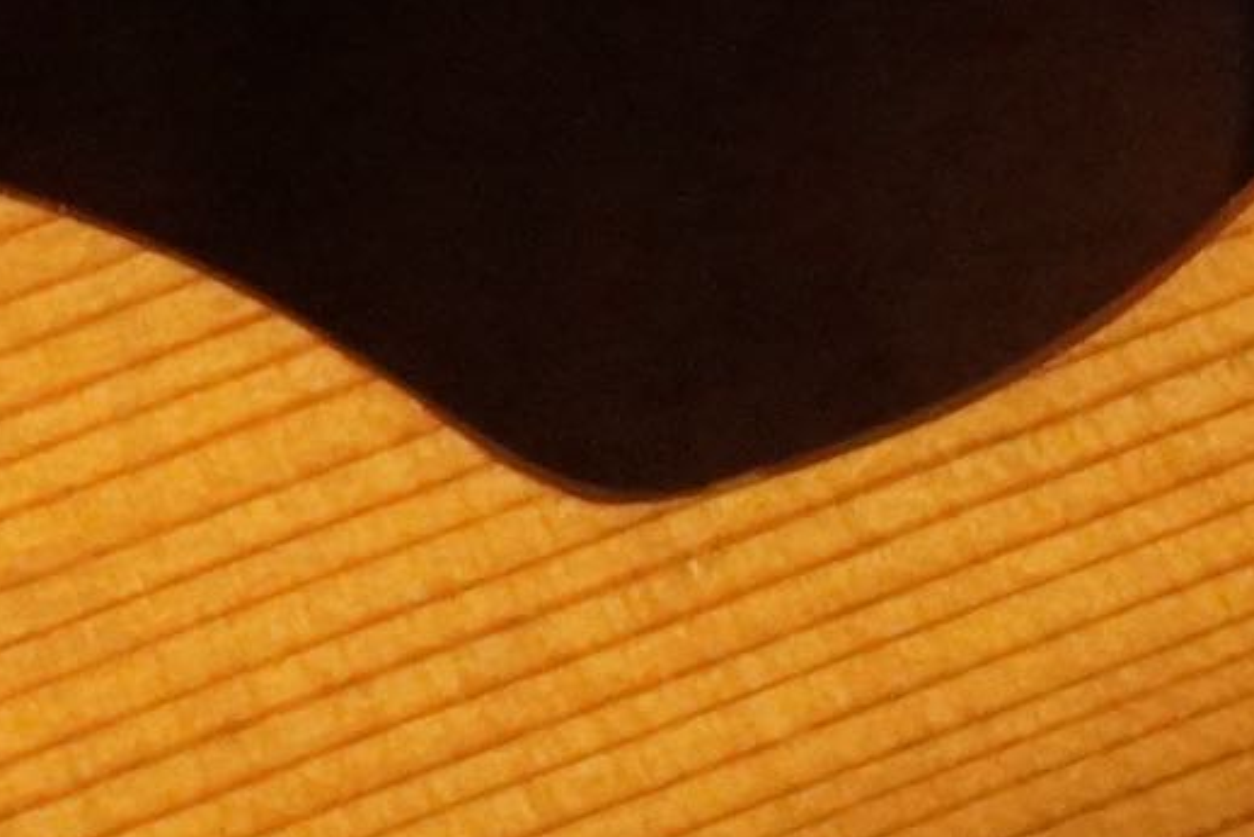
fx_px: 10591
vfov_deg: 4.5
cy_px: -624
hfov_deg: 6.7
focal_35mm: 304
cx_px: -746
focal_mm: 35
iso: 4000
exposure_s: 1/60
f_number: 11
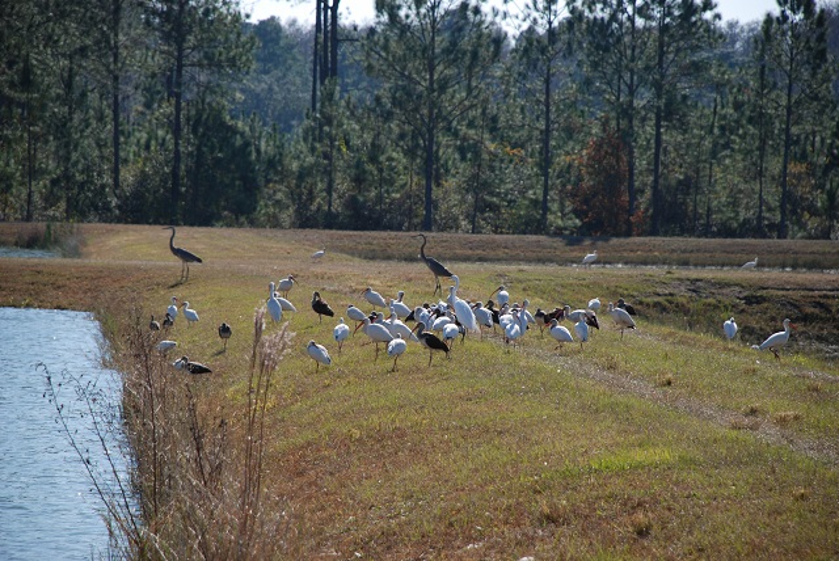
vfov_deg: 6.8
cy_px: 280
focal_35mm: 202
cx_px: 420
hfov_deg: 10.2
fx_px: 4724
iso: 140
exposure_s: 1/500
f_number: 5.6
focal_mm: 135
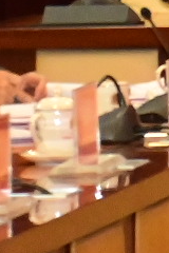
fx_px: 4858
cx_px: 1002
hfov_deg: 1.9
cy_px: -326
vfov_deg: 3.0
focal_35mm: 690
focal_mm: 56
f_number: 4.8
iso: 4000
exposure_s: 1/200
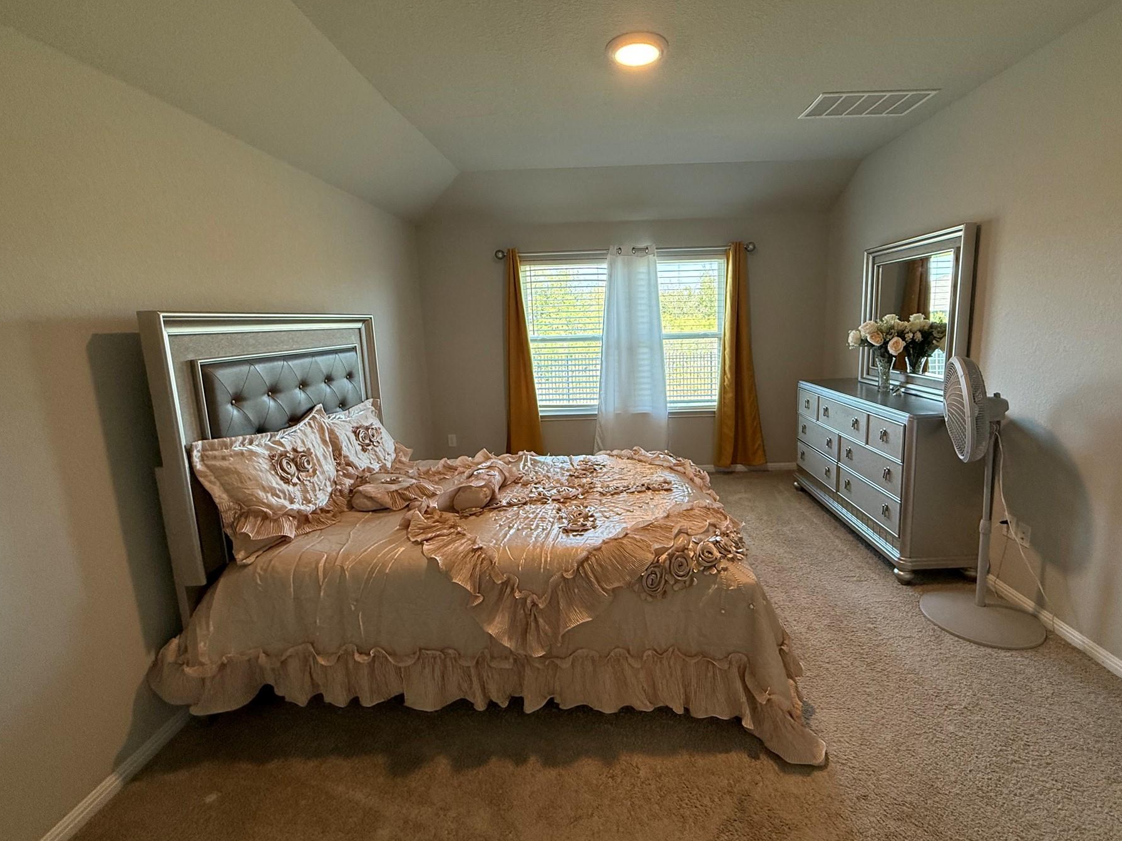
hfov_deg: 94.3
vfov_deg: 78.1
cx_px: 603
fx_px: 519
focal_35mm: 16
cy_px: 405
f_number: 2.2
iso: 200
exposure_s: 1/120
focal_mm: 2.22
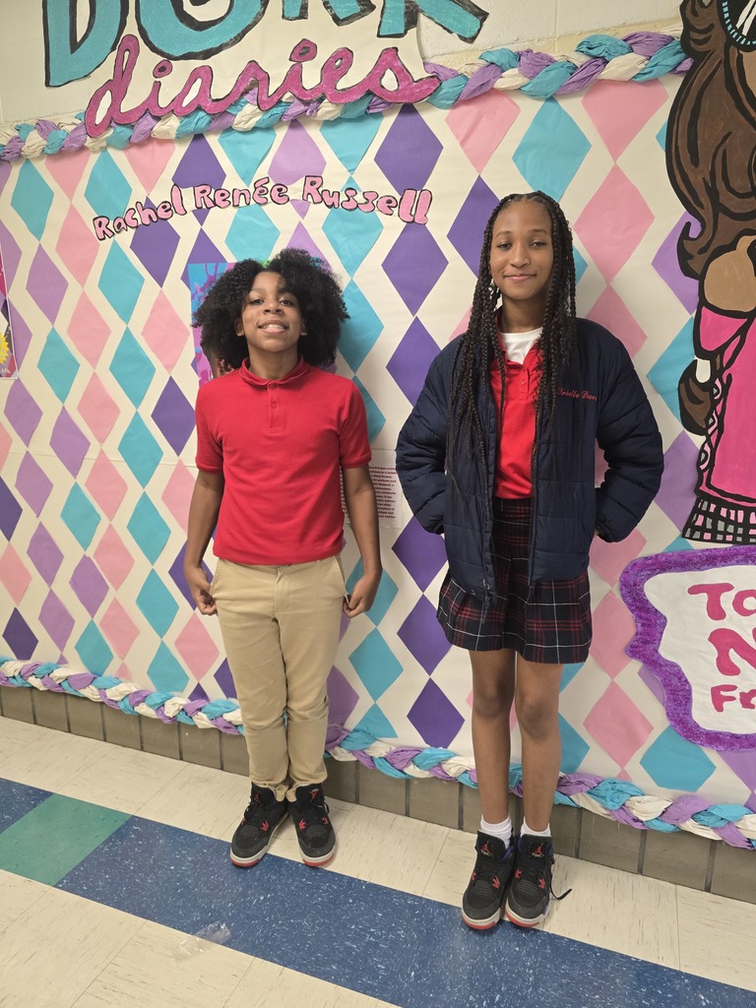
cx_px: 378
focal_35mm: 23
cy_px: 504
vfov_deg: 73.9
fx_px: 670
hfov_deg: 58.9
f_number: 1.7
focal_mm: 6.3
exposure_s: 1/120
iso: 500
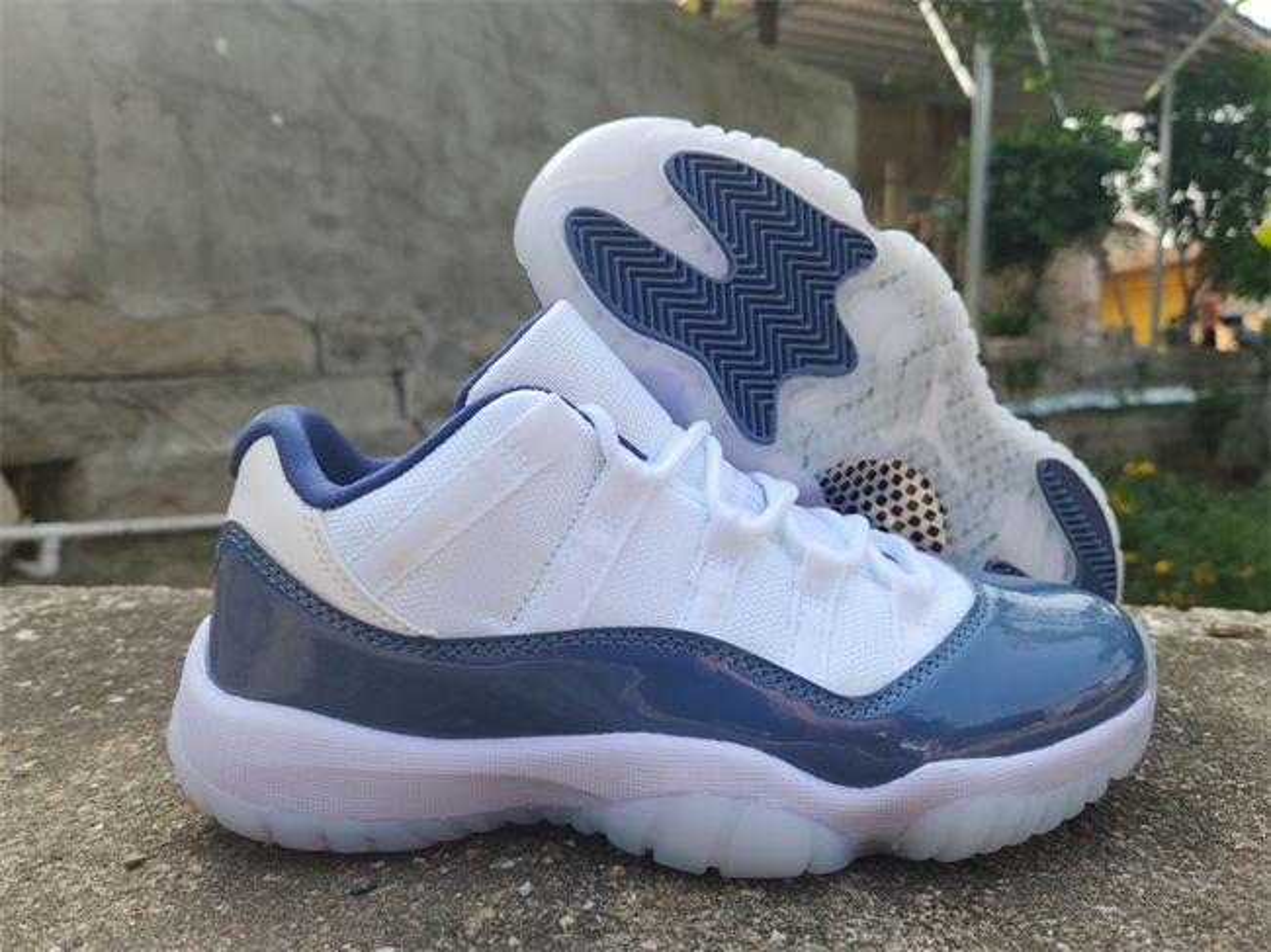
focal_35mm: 23
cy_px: 476
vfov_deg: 58.8
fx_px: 844
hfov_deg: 73.9
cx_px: 636
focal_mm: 5.4
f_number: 1.8
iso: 20
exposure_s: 1/345
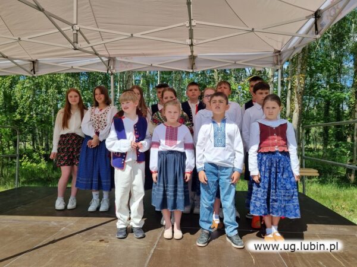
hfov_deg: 67.3
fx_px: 268
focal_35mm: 26
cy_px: 134
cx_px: 178
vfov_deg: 53.1
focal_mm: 5.4
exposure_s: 1/2472
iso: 50
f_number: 1.8
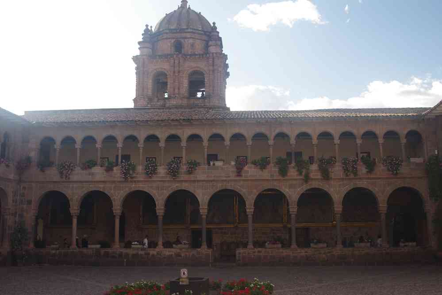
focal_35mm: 39
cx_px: 221
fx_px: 479
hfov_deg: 49.6
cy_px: 148
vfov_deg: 34.2
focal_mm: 26
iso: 200
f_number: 8
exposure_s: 1/50
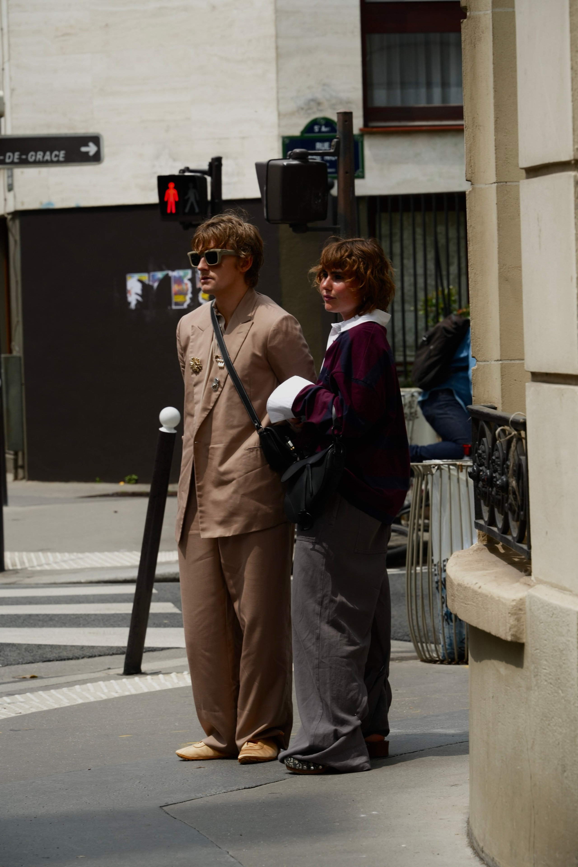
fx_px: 3155
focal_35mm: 131
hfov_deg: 10.5
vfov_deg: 15.6
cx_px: 289
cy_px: 434
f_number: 8
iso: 200
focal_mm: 131
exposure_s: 1/320
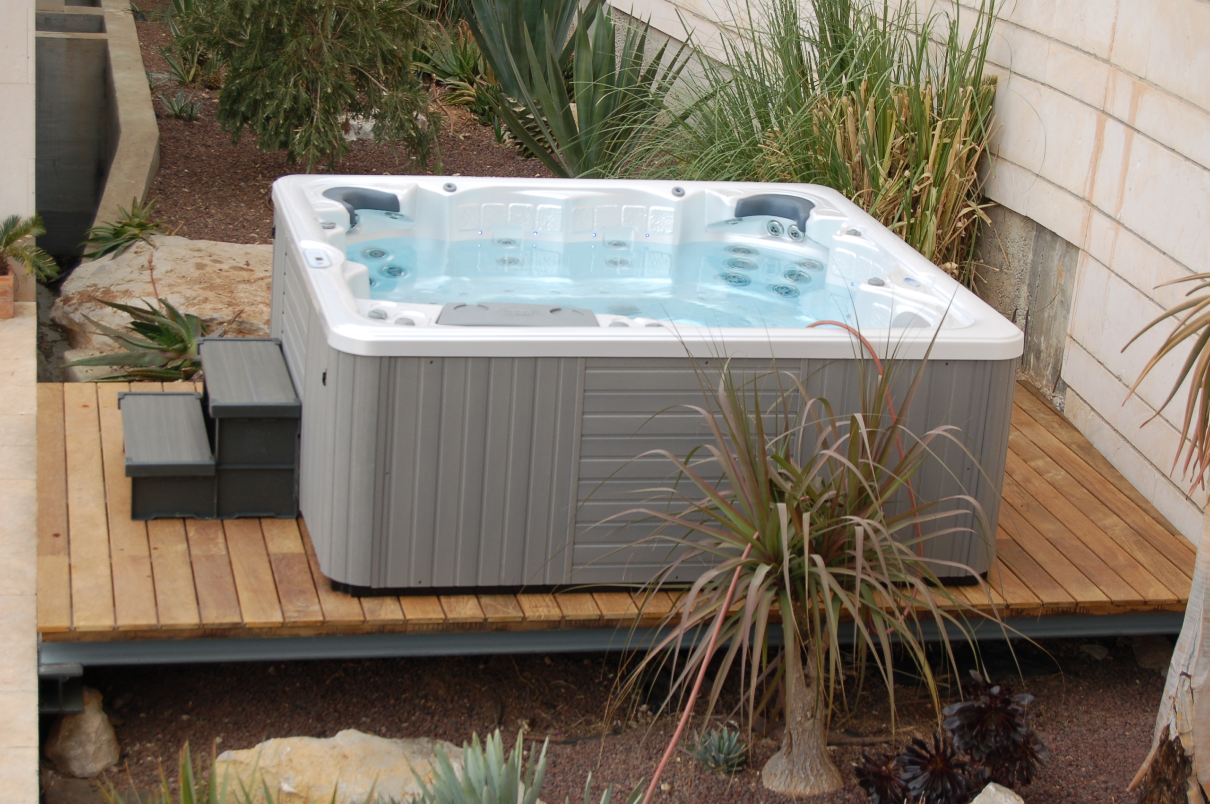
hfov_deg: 29.3
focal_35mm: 69
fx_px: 2317
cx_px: 605
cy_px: 402
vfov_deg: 19.7
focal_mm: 46
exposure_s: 1/160
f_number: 6.3
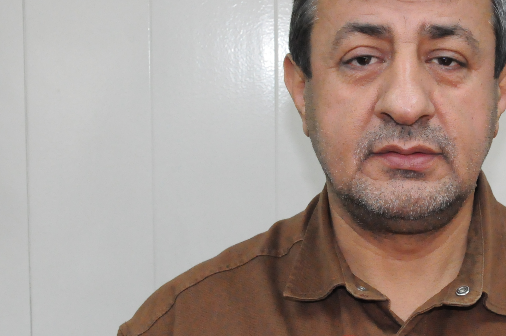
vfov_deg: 16.8
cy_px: 171
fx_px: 1138
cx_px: 380
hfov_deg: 24.8
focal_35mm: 81
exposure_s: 1/200
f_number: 9
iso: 3200
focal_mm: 25
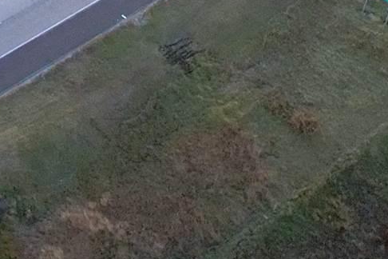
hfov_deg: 12.2
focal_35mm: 139
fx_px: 1498
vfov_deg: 8.6
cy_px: -454
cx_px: -498
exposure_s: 1/13
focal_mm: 8.38
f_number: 2.8
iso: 390
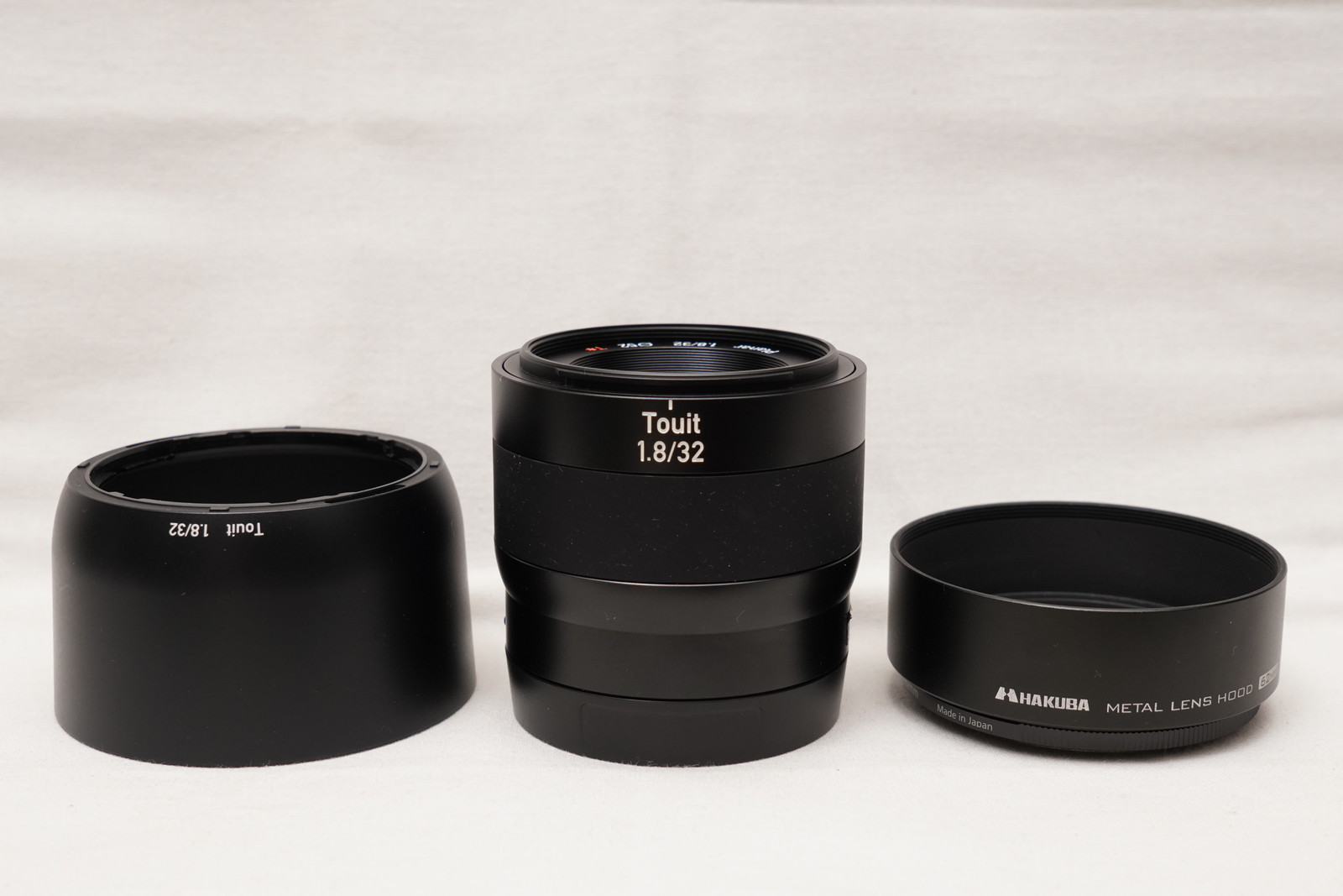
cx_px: 672
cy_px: 448
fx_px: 1791
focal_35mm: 48
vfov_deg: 28.1
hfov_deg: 41.1
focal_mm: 32
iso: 800
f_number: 8
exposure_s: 1/60
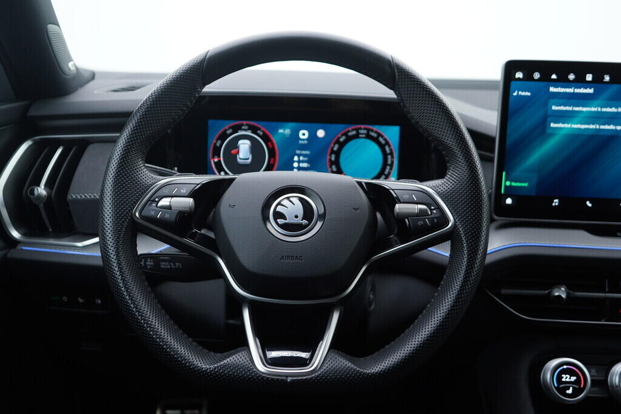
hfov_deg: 53.1
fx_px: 621
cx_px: 310
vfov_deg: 36.9
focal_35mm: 36
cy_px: 207
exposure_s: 1/40
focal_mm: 24
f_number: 2.8
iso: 125
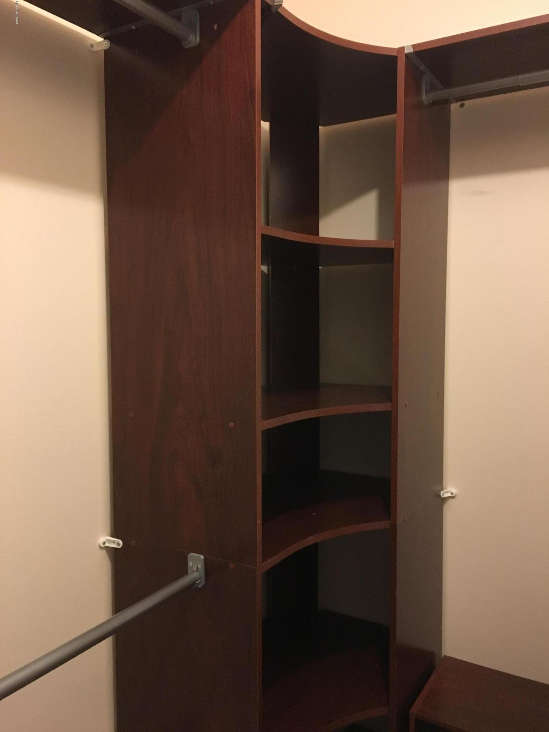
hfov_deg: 48.2
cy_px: 366
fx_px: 613
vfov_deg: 61.7
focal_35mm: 29
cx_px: 274
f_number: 2.2
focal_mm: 4.15
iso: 400
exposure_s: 1/15
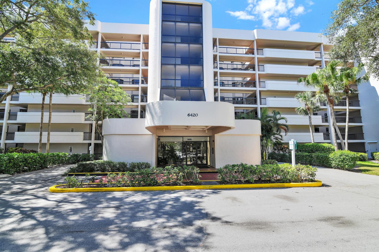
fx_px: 168
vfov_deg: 73.7
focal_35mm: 16
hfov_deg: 96.8
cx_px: 190
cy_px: 126
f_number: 8
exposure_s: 1/250
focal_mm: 16
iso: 200
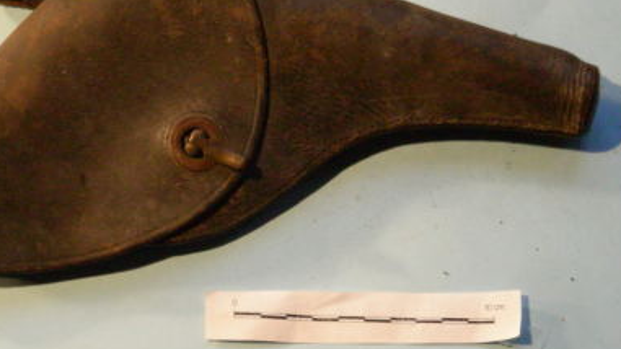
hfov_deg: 11.8
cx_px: 244
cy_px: 170
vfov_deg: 6.6
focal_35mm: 183
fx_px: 3012
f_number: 3.5
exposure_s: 1/122
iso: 400
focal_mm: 21.3
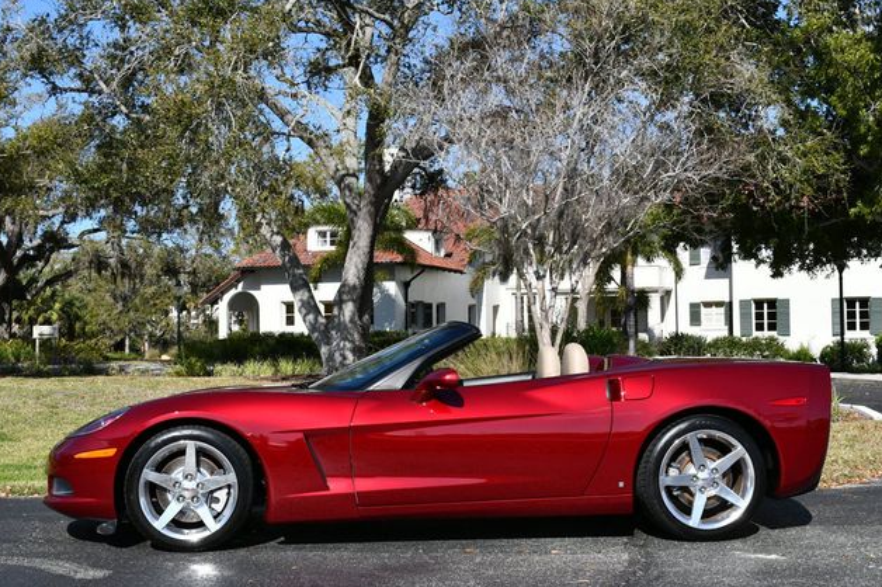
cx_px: 438
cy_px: 294
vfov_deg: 27.5
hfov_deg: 40.4
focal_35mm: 49
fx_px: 1200
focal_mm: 24
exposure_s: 1/320
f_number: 9
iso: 100
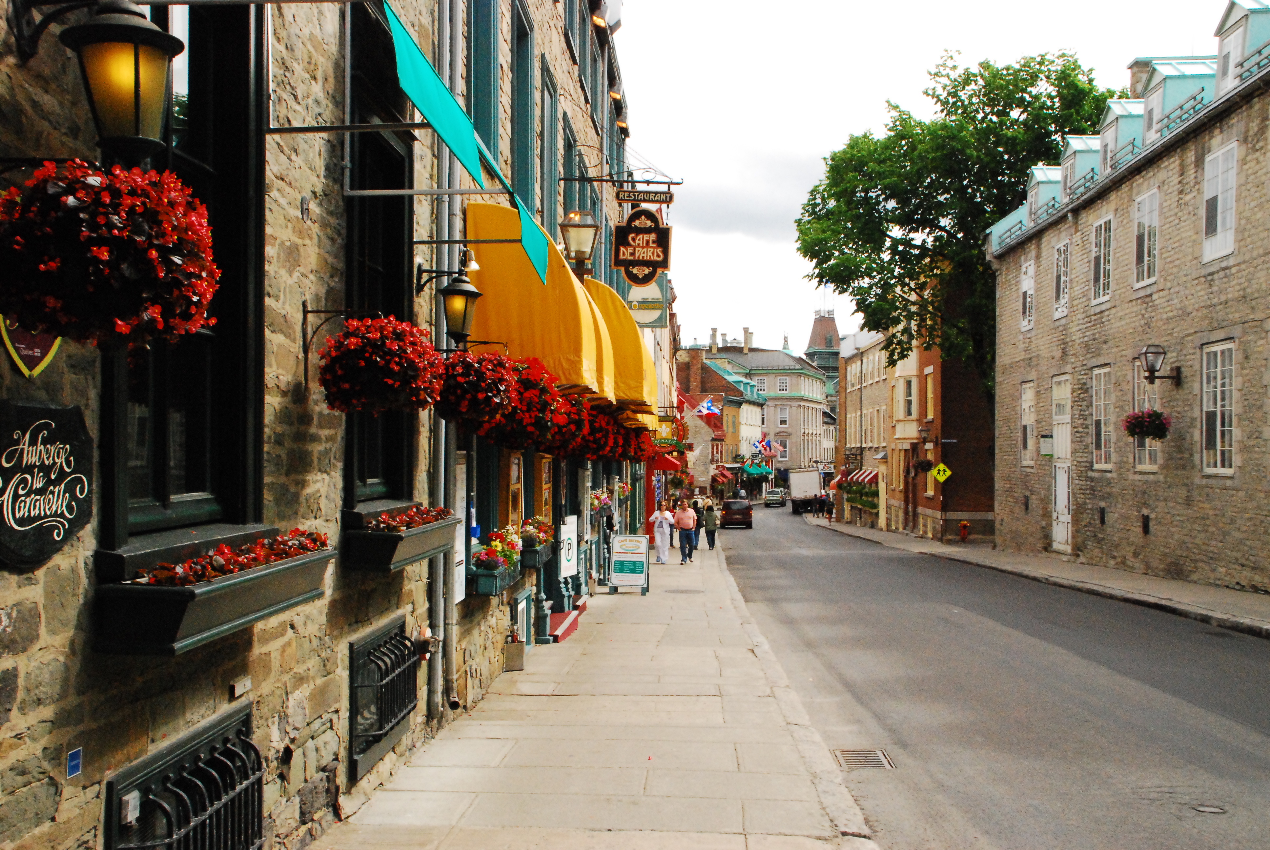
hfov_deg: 57.2
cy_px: 425
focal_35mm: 33
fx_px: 1166
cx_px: 635
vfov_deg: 40.1
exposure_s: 1/320
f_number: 20
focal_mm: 22
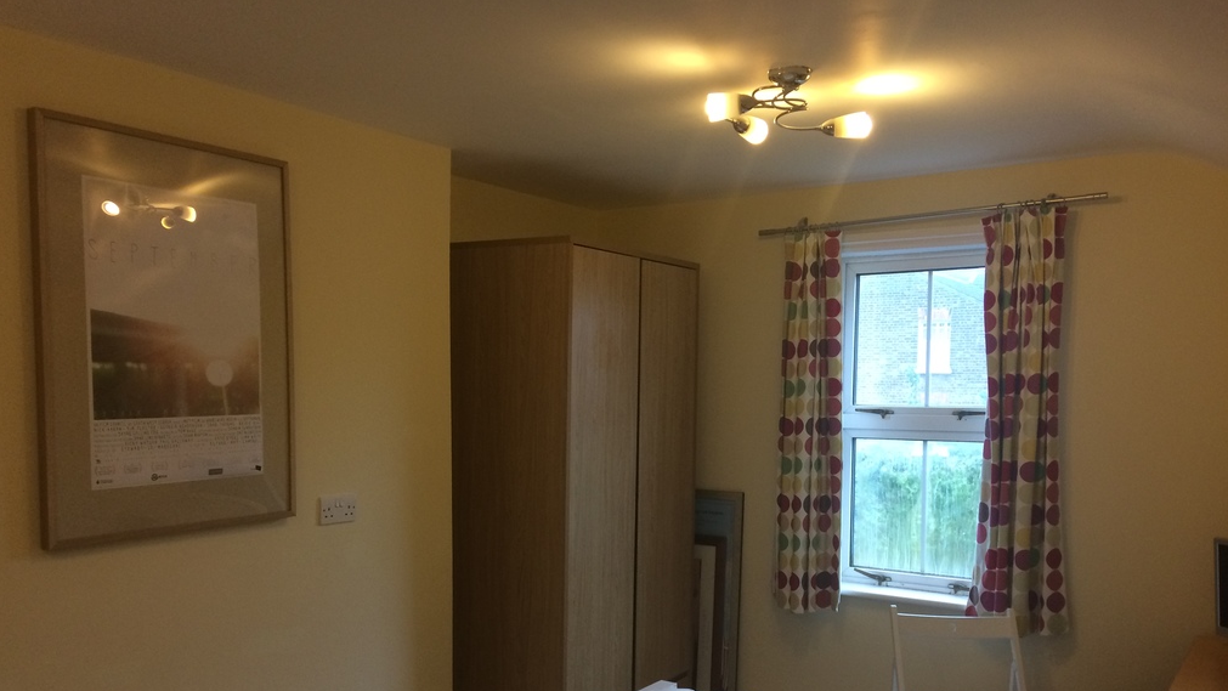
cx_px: 607
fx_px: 1042
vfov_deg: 36.4
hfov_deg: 61.0
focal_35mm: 32
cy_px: 452
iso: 80
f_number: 2.2
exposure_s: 1/33
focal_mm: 4.15
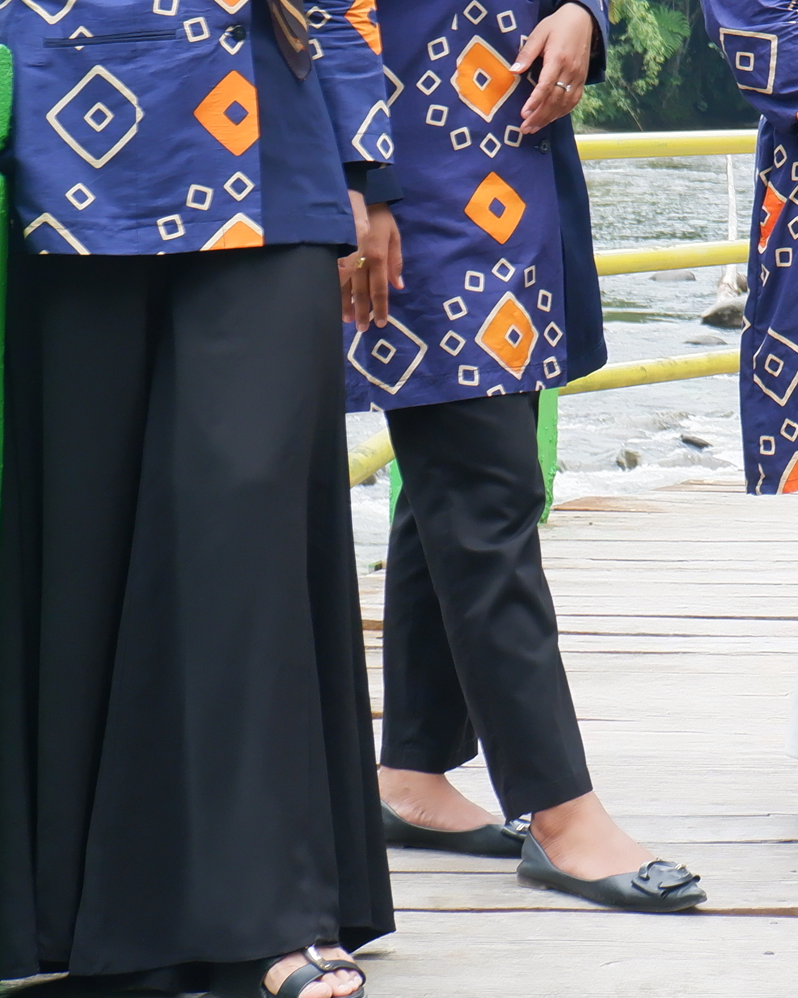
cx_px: 1102
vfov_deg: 16.0
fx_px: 3455
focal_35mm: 117
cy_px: -81
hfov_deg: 12.7
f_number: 4.4
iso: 400
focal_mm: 24.2
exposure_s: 1/420
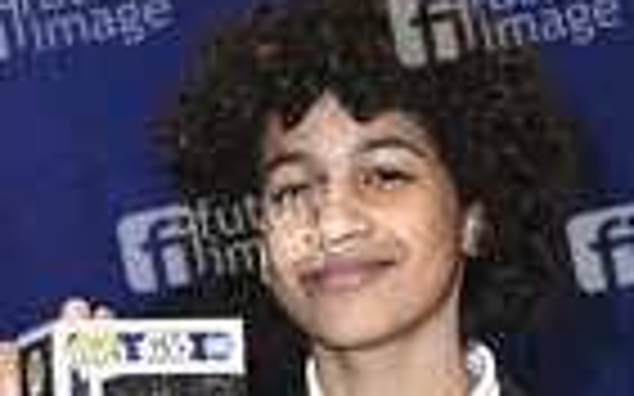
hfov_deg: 18.6
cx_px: 115
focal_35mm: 111
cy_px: 576
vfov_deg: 11.4
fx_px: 1917
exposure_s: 1/250
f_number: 5.6
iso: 1000
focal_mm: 34
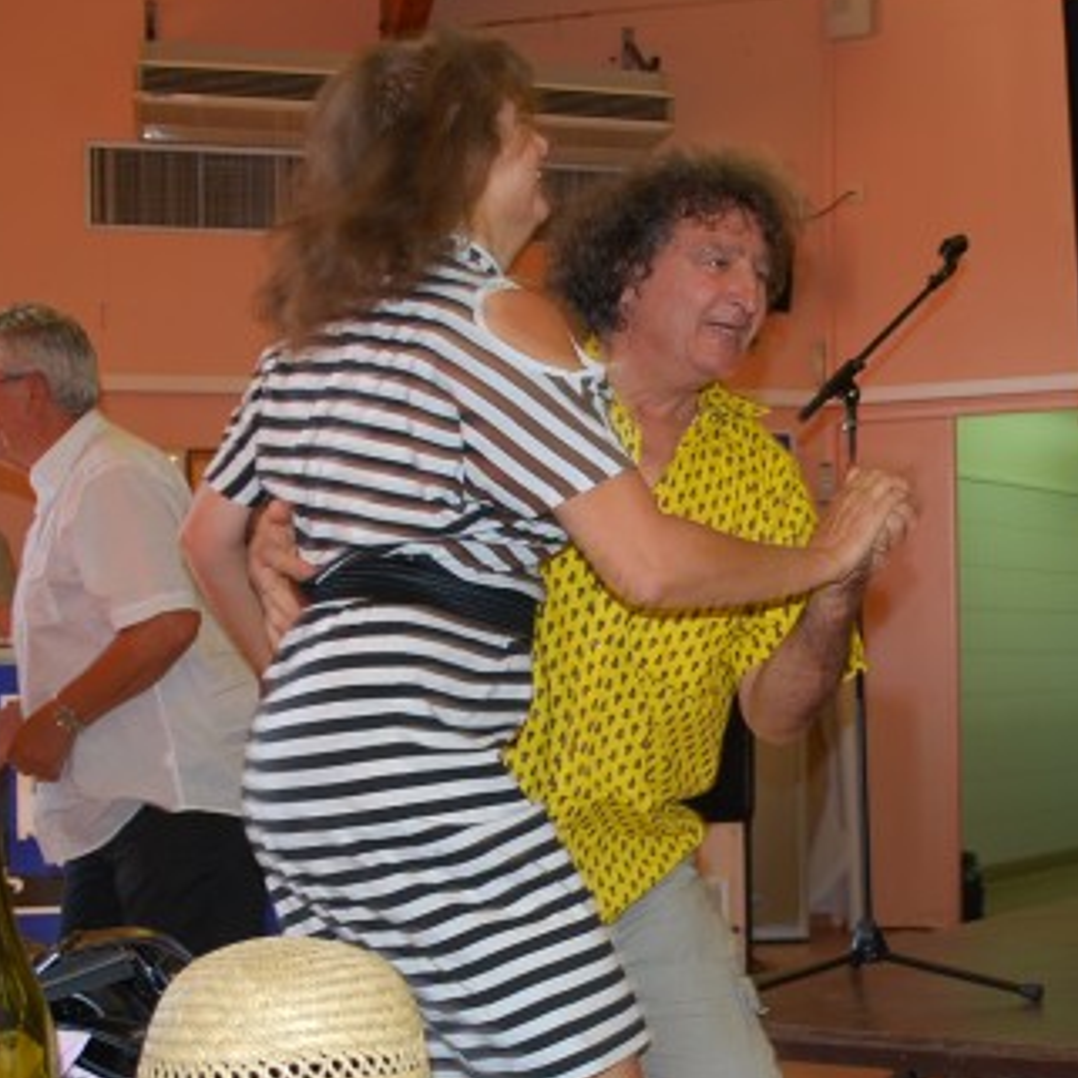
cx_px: 890
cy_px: 695
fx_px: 2149
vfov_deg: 28.0
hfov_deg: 27.5
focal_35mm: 61
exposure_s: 1/60
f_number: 4.2
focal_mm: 24
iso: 200
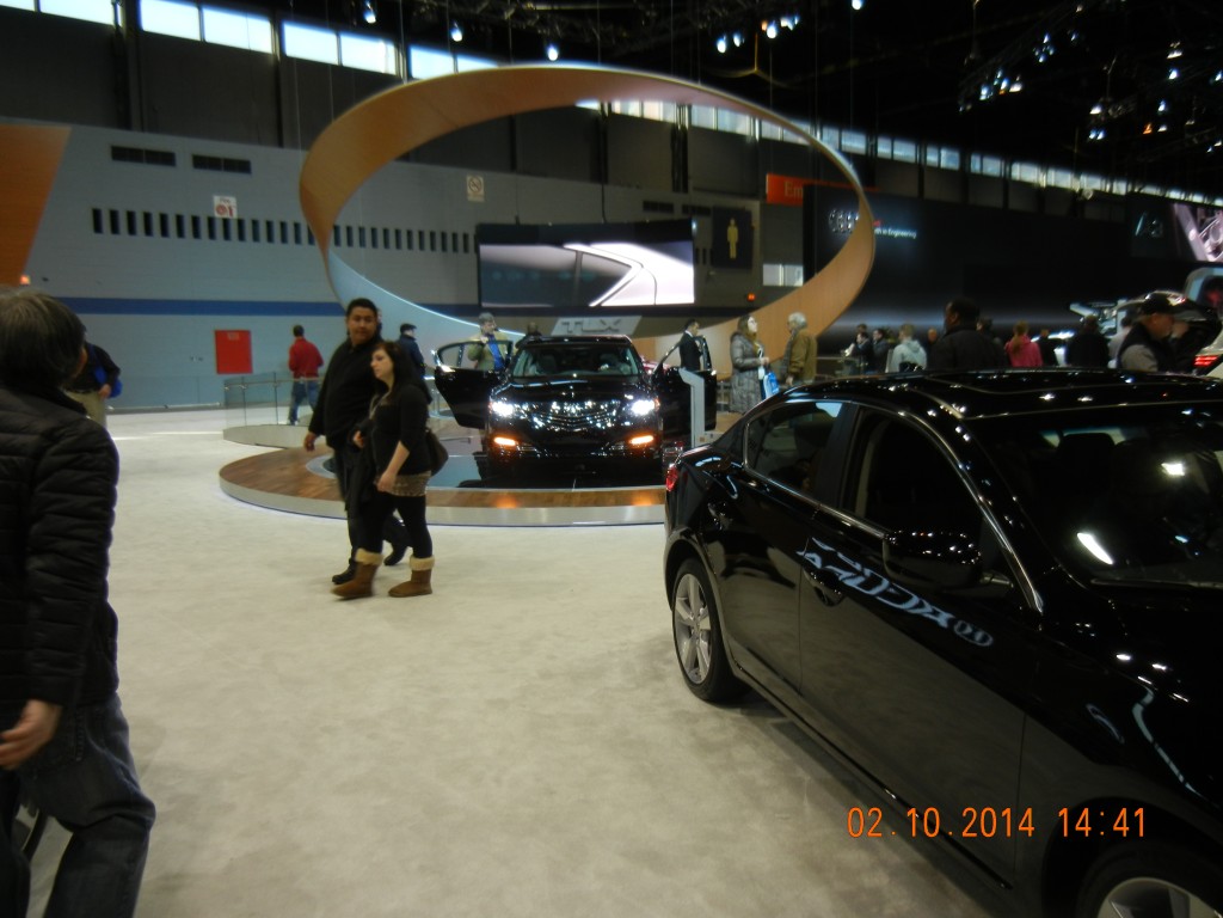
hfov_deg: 60.0
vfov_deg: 46.8
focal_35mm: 30
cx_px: 612
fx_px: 1060
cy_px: 459
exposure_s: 1/56.2
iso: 164
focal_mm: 5.4
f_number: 3.5
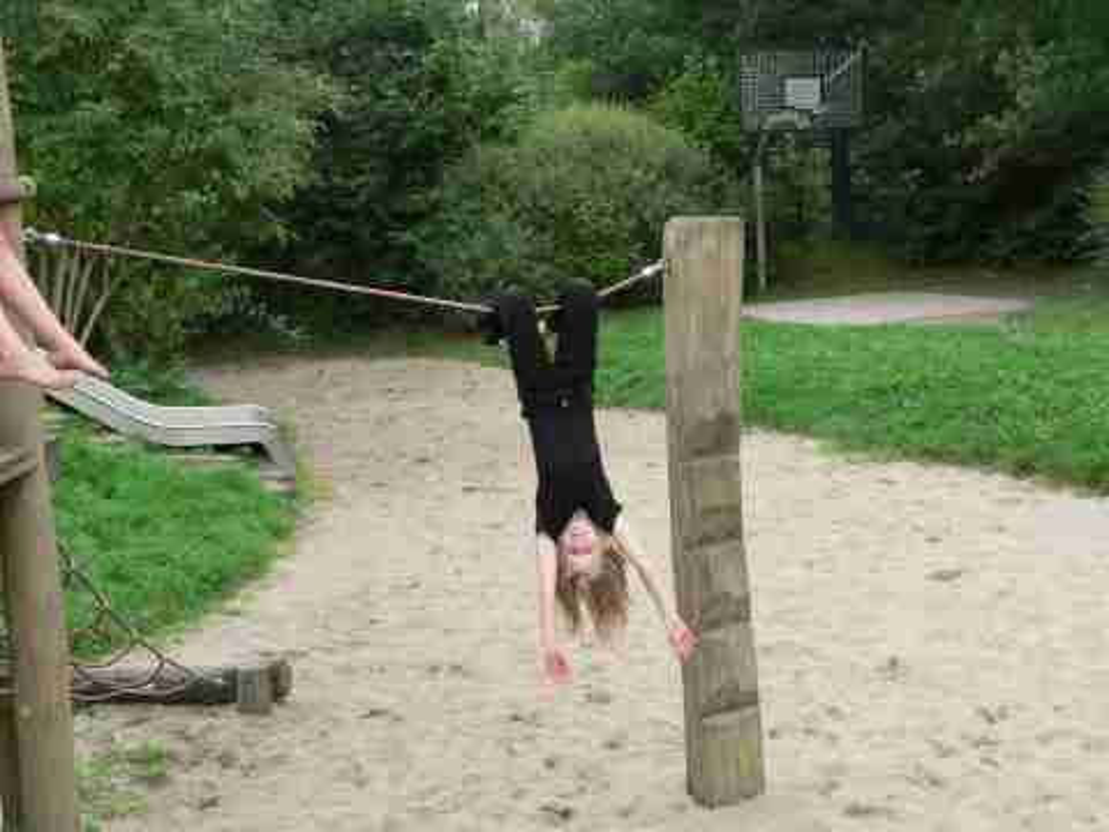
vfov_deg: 30.9
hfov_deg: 40.4
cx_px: 554
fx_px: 1506
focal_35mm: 47
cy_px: 416
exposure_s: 1/160
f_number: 4
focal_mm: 8
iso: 200
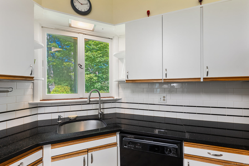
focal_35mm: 16
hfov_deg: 96.7
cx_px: 124
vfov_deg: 73.8
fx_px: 111
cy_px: 83
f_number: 10
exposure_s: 1.3
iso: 320
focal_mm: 16
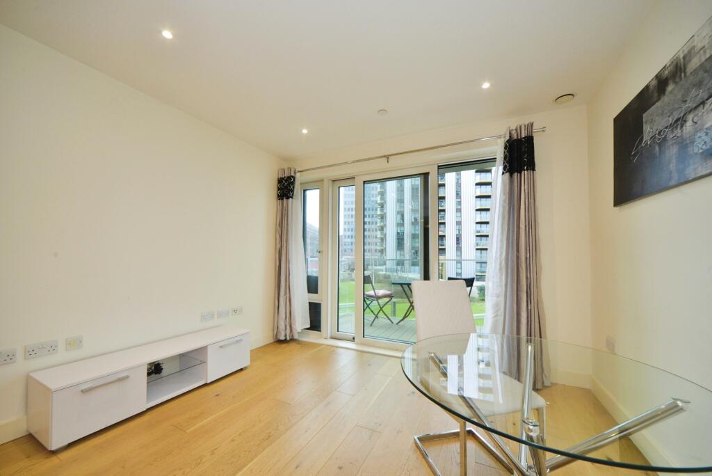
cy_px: 238
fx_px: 257
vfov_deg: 85.5
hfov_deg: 108.3
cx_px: 356
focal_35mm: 13
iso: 640
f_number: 10
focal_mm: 13
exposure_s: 1/50
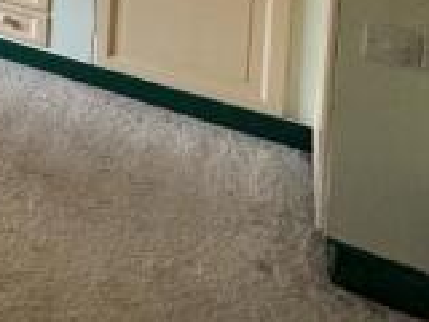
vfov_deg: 21.8
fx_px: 632
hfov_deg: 25.6
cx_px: -245
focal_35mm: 51
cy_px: -205
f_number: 2.2
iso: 250
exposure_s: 1/100
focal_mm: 2.22
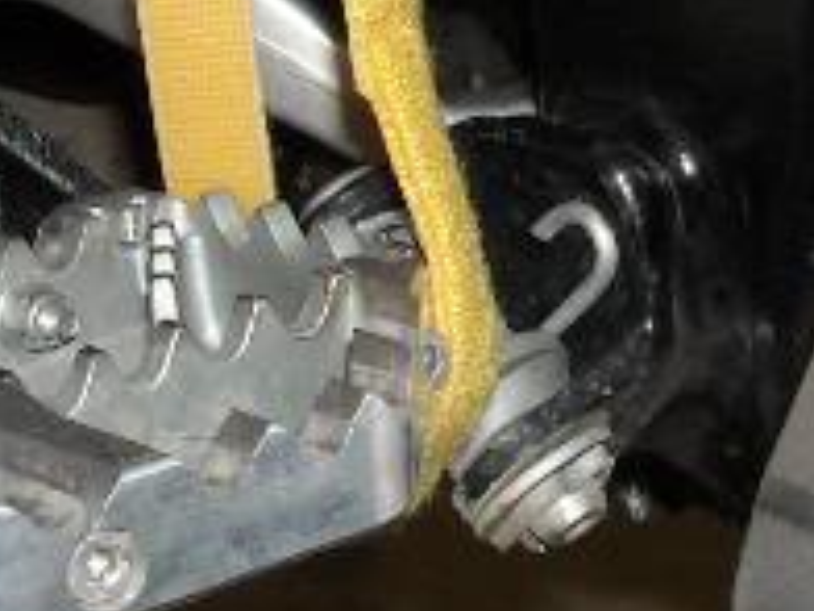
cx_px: 1051
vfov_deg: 10.2
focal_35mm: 143
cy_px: -154
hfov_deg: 13.3
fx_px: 3363
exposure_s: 1/60
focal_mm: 5.7
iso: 200
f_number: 2.8
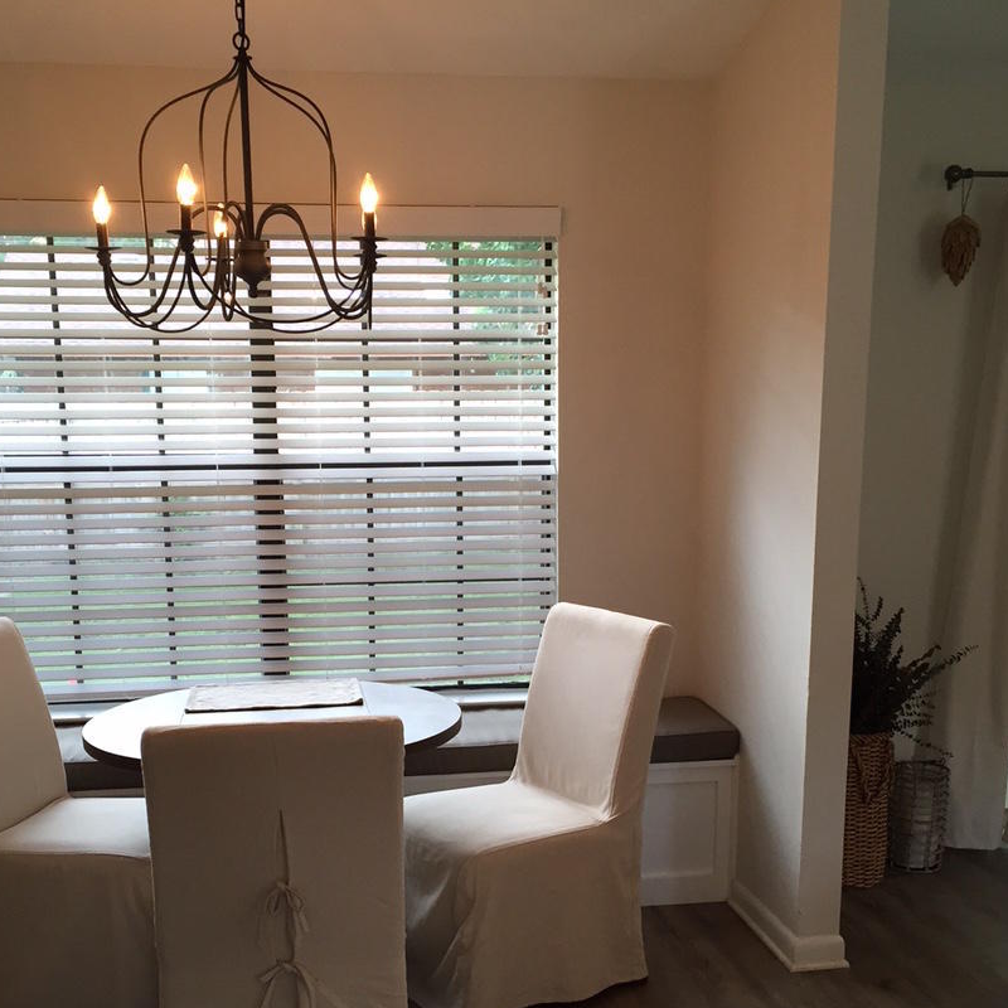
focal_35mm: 41
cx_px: 467
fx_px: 1351
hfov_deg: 40.9
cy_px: 675
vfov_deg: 40.4
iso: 64
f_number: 2.2
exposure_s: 1/30
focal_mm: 4.15
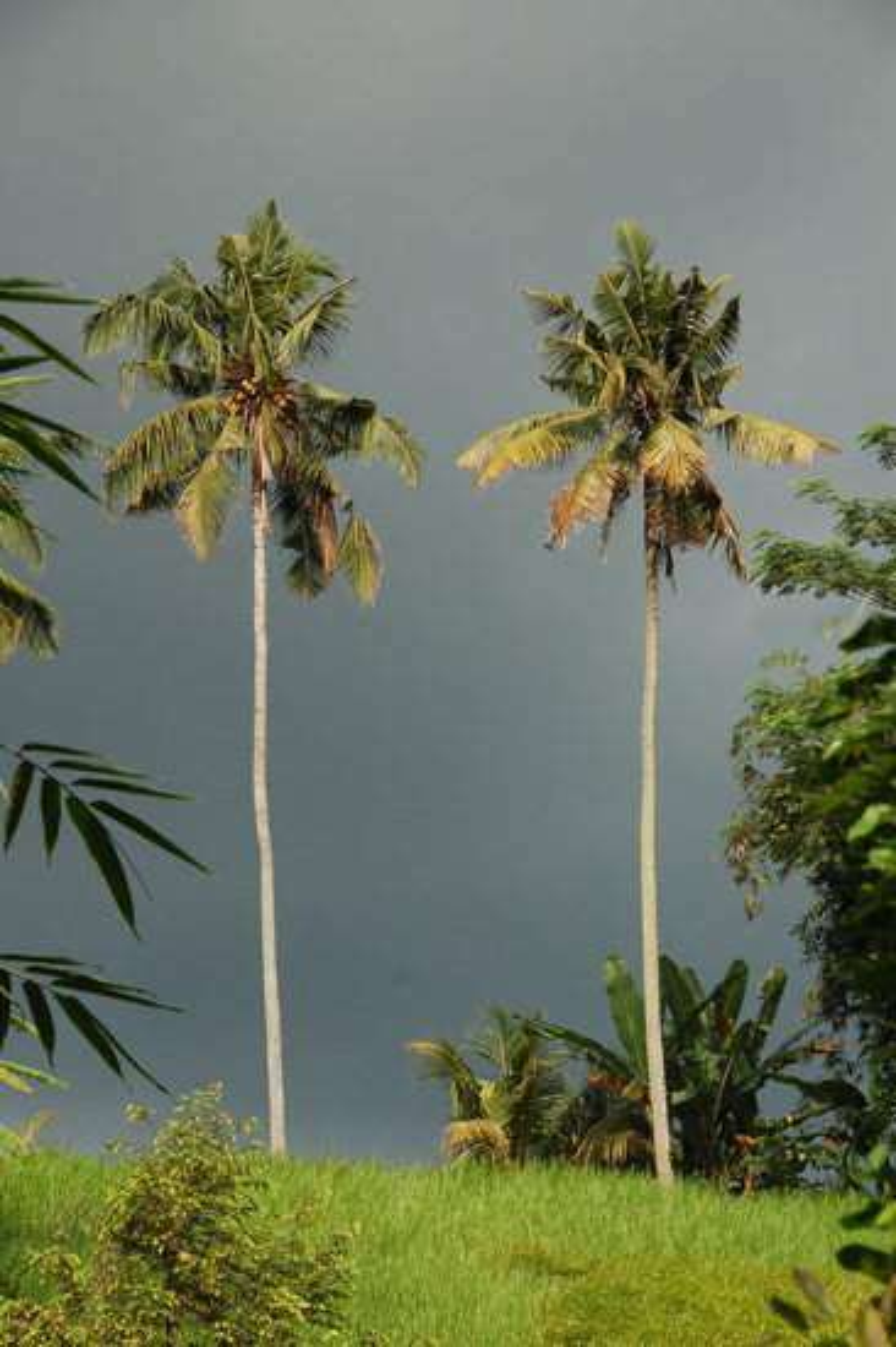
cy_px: 674
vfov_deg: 17.1
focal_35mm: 120
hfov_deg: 11.4
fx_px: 4485
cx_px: 448
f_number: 7.1
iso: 400
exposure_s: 1/800
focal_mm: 80
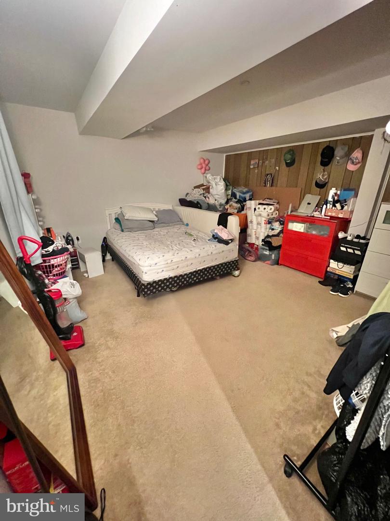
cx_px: 195
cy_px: 260
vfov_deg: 106.2
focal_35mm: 13
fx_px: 195
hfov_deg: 89.9
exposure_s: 1/30
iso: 1000
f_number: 1.8
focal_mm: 1.57
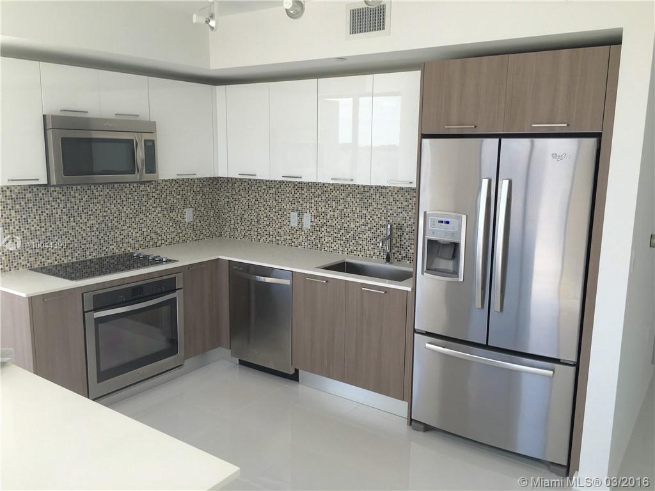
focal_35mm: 29
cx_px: 328
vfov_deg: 48.2
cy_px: 246
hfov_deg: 61.7
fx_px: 549
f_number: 2.2
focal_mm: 4.15
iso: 25
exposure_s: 1/154
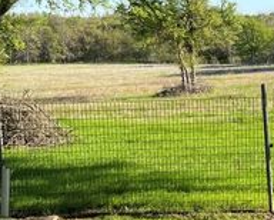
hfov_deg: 22.0
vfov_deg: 17.9
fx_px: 698
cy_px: 140
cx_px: 211
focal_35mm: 86
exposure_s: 1/1669
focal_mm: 5.7
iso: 50
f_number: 1.5
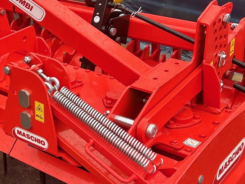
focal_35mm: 68
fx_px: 481
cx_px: 13
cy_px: 93
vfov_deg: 21.6
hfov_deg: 27.3
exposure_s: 1/678
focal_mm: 5.7
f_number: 1.5
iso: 50
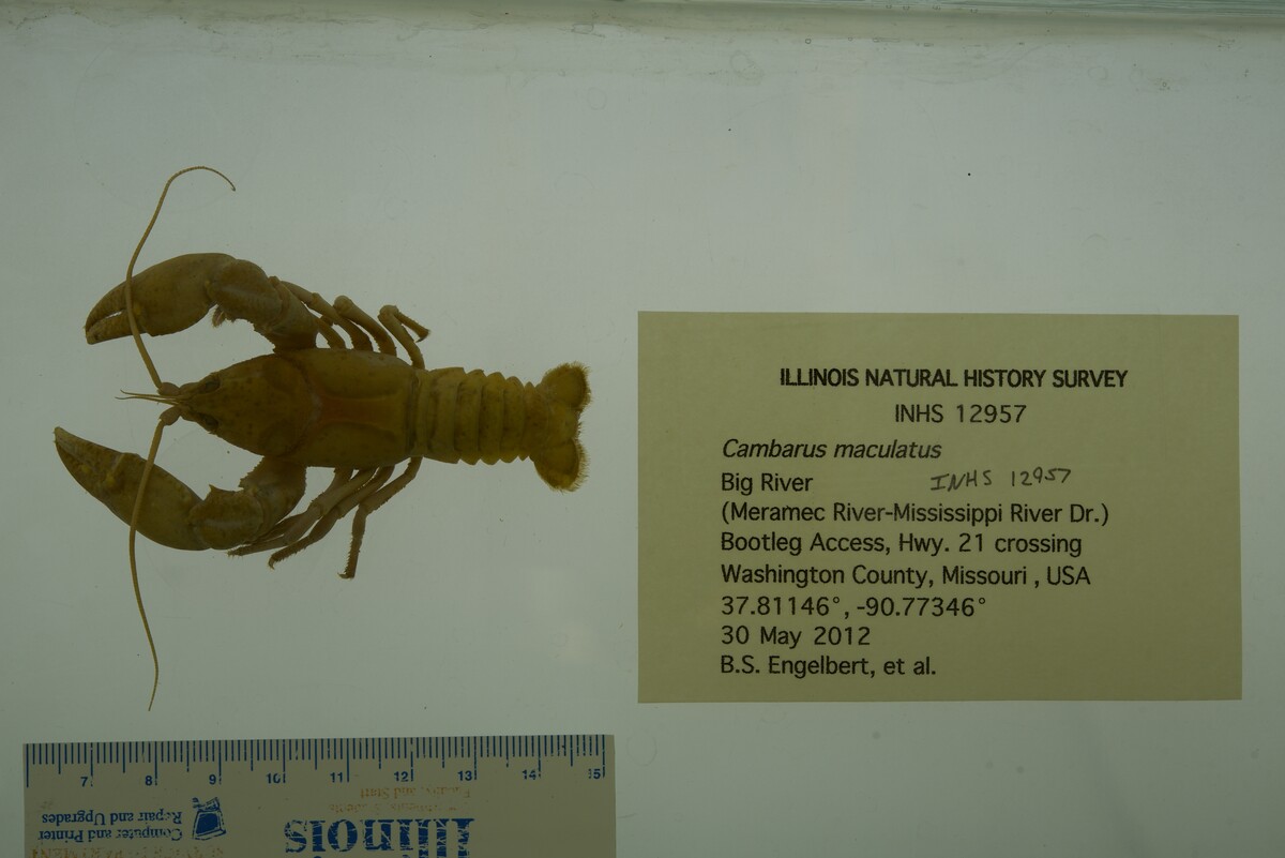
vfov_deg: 22.6
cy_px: 429
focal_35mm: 60
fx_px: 2142
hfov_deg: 33.4
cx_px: 642
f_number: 10
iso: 100
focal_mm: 60
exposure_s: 1/160
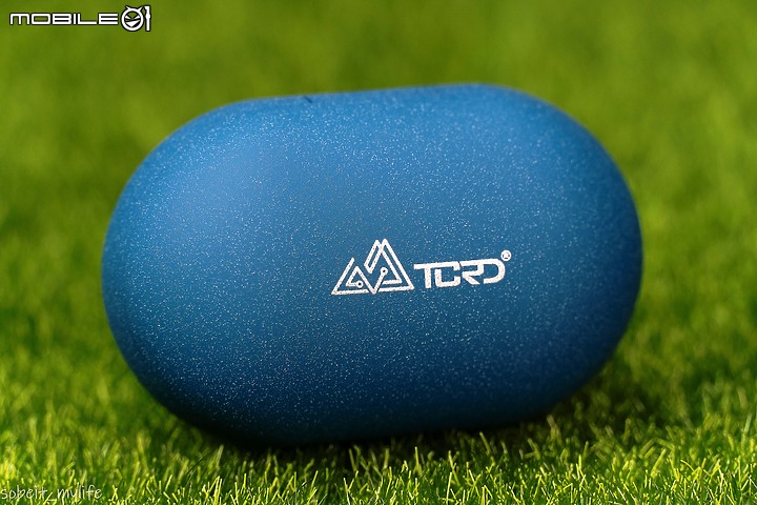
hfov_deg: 10.2
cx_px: 378
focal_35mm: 202
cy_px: 252
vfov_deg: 6.8
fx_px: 4258
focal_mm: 135
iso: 640
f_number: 6.3
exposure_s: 1/60
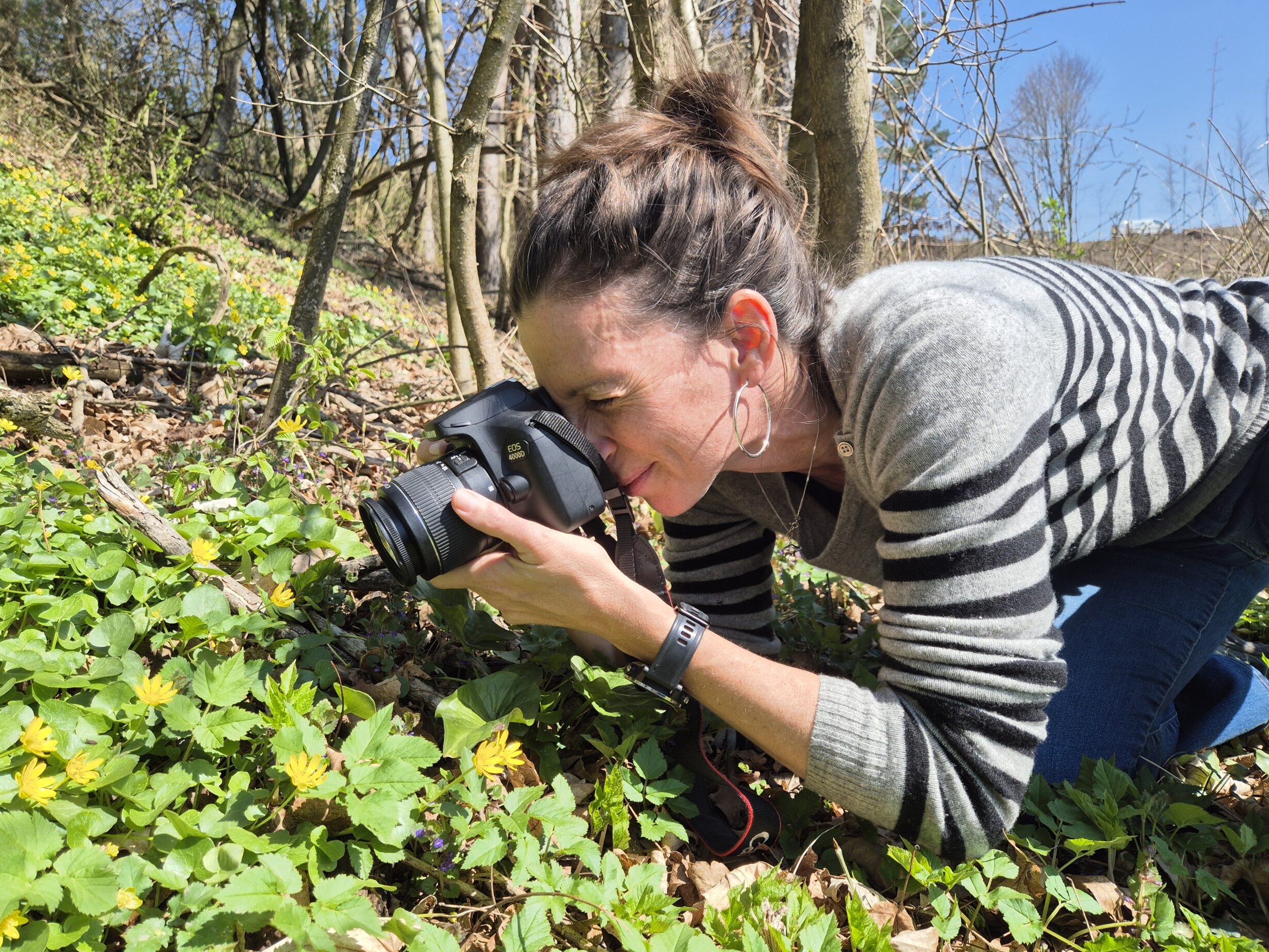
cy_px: 492
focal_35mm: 24
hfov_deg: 71.6
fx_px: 880
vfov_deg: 56.8
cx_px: 620
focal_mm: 5.4
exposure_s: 1/762
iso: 25
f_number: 1.8
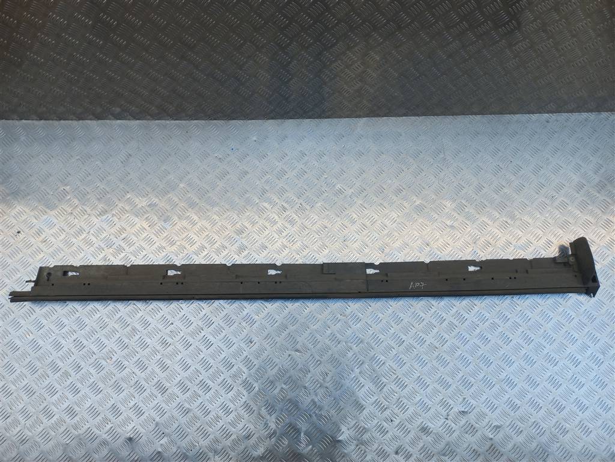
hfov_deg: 69.4
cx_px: 308
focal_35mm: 25
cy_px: 231
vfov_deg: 54.9
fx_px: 444
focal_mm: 4.6
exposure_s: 1/110
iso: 25
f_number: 1.8
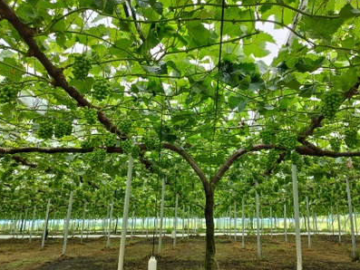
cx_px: 204
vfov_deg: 48.2
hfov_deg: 61.4
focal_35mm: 29
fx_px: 302
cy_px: 121
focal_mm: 5.89
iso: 60
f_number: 1.89
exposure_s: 1/50
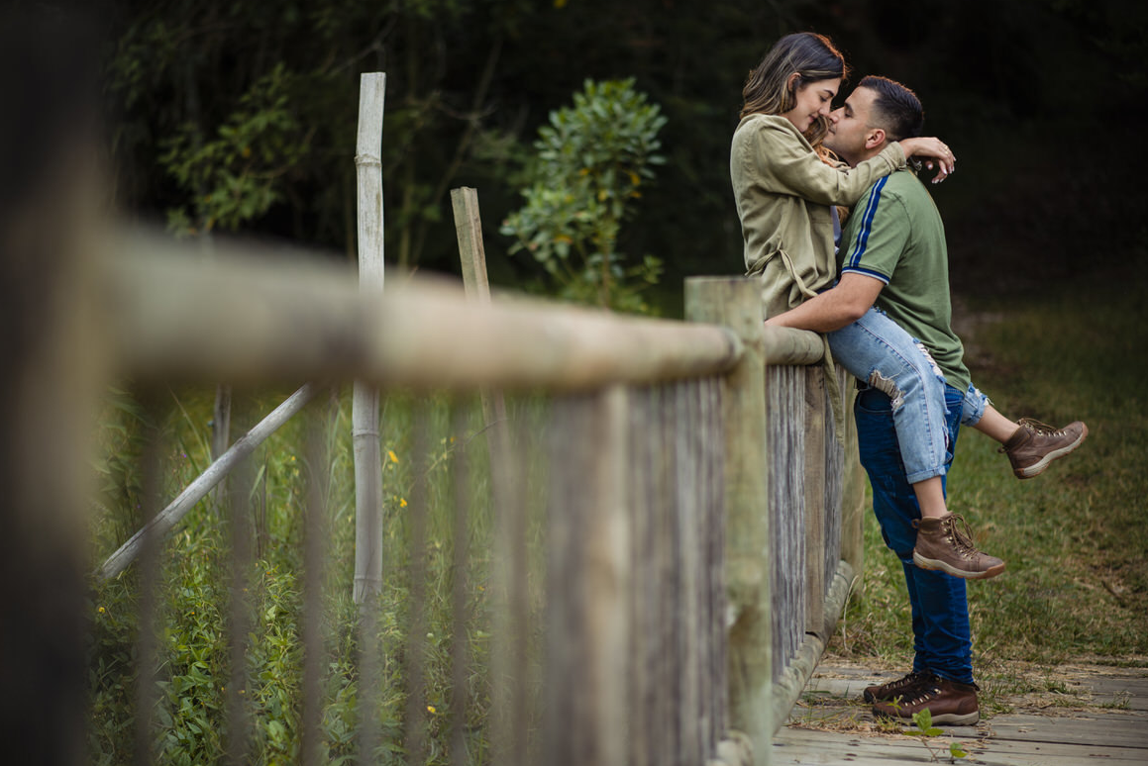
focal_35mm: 88
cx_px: 559
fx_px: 2807
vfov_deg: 15.5
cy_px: 389
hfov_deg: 23.1
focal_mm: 85
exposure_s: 1/2500
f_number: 1.8
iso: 100
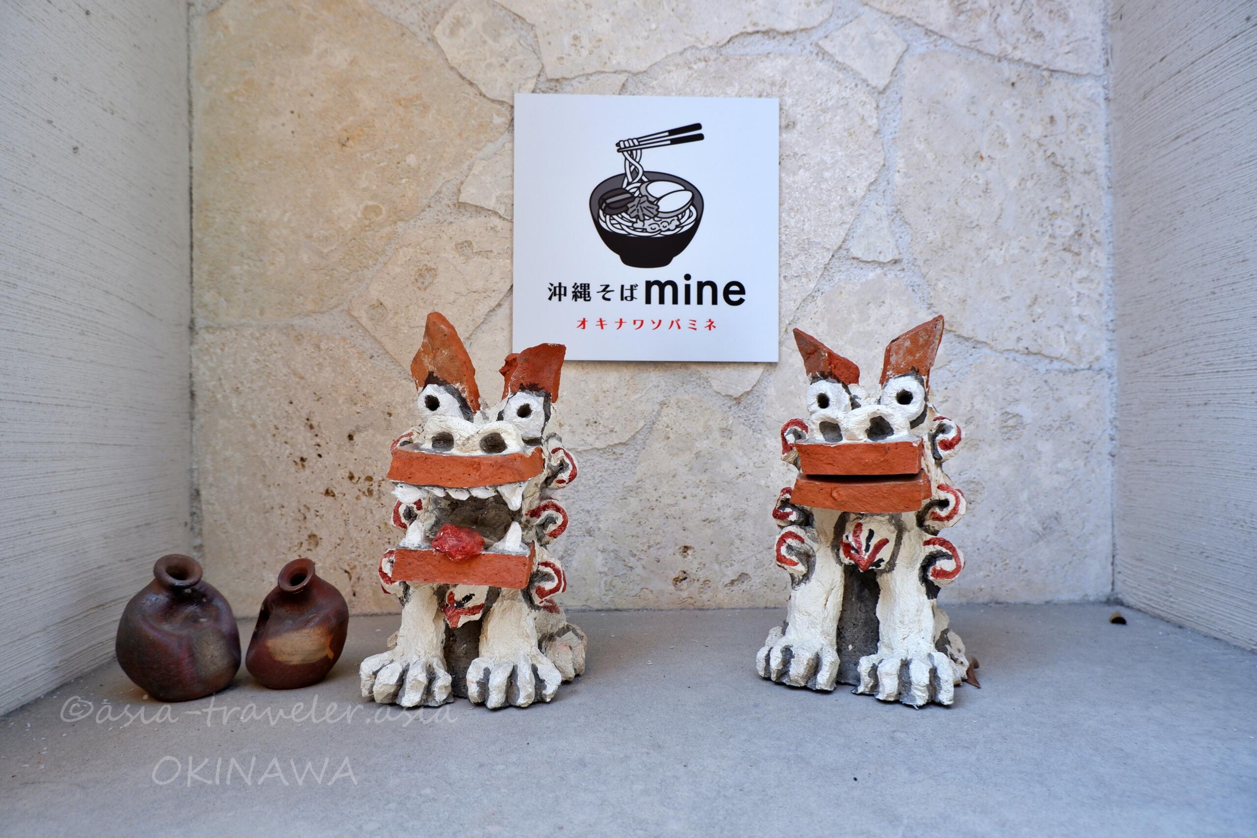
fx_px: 803
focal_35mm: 23
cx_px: 628
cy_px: 419
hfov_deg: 76.1
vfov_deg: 55.1
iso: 200
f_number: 5
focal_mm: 15
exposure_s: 1/140
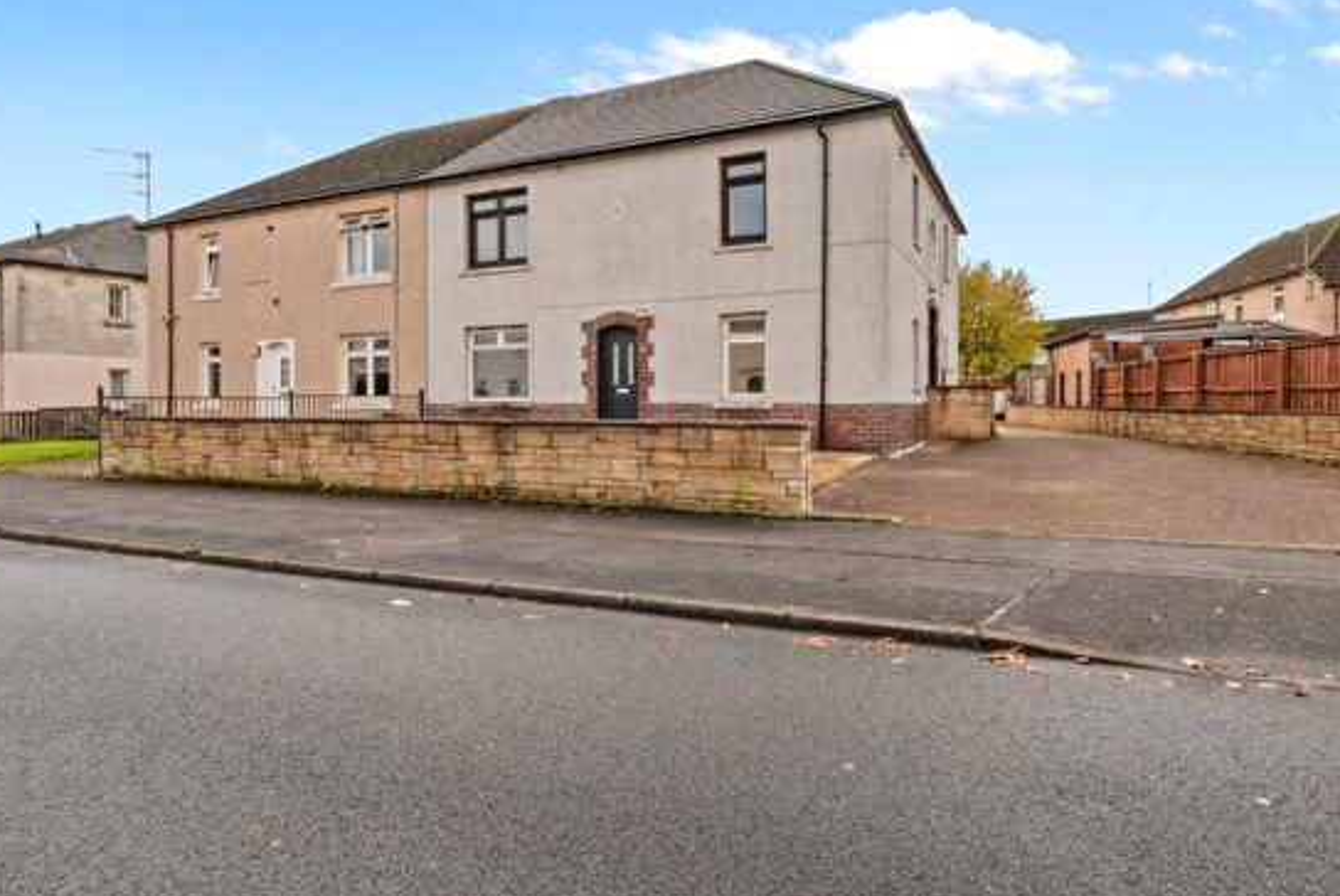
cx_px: 788
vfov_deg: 67.4
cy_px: 406
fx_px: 671
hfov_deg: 89.0
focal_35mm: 18
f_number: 22
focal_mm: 14
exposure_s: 1/30
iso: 800
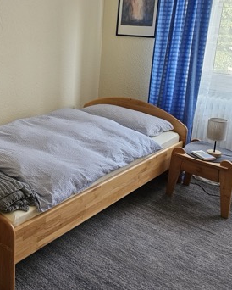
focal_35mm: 42
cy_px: 109
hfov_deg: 33.5
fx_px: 360
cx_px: 16
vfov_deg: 43.5
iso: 200
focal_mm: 6.3
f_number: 1.7
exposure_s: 1/100
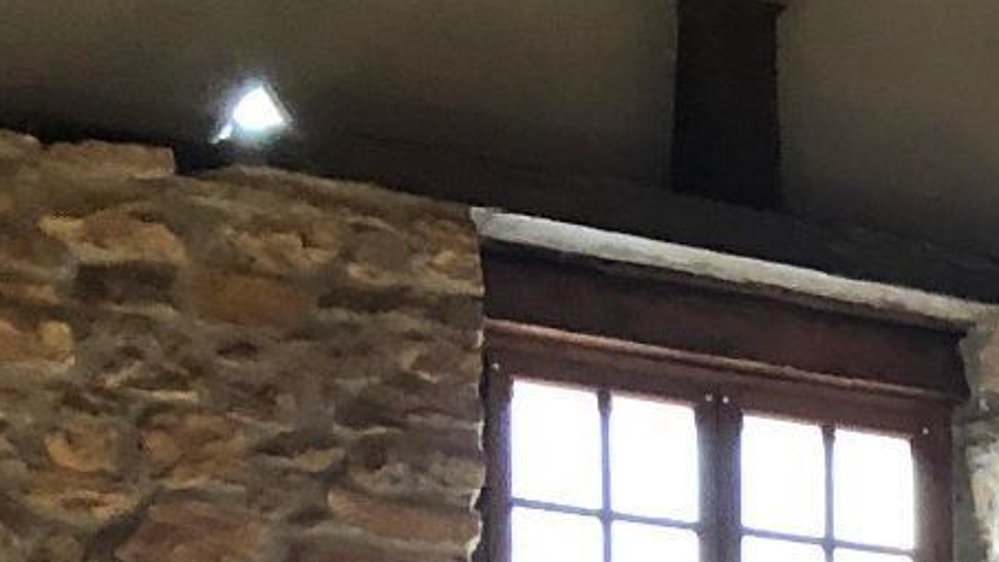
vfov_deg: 8.4
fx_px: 3656
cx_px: 2238
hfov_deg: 12.7
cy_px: 1036
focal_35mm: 138
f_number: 1.8
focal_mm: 3.99
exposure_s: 1/17
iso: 80
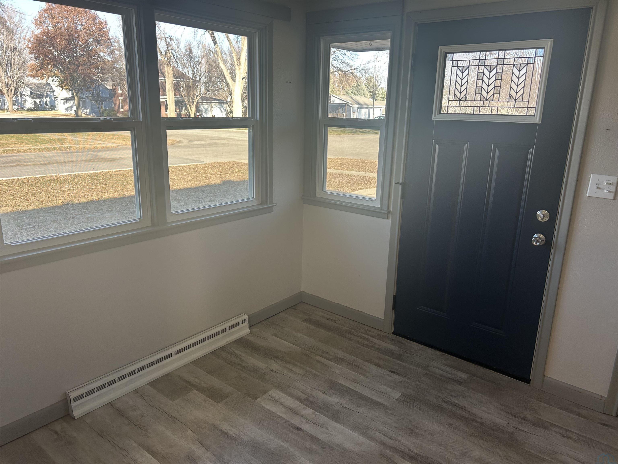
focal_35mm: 26
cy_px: 232
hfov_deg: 67.3
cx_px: 309
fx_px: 464
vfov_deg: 53.1
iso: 40
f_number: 1.5
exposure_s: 1/159
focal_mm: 5.7
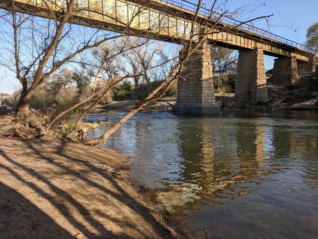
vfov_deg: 53.1
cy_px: 120
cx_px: 159
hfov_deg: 67.3
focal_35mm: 26
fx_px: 239
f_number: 2
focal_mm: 4.67
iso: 49
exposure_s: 1/861
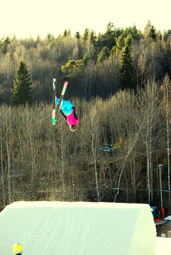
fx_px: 959
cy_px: 128
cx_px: 86
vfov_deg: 15.2
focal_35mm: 135
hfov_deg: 10.2
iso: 640
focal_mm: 90
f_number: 5.6
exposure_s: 1/500
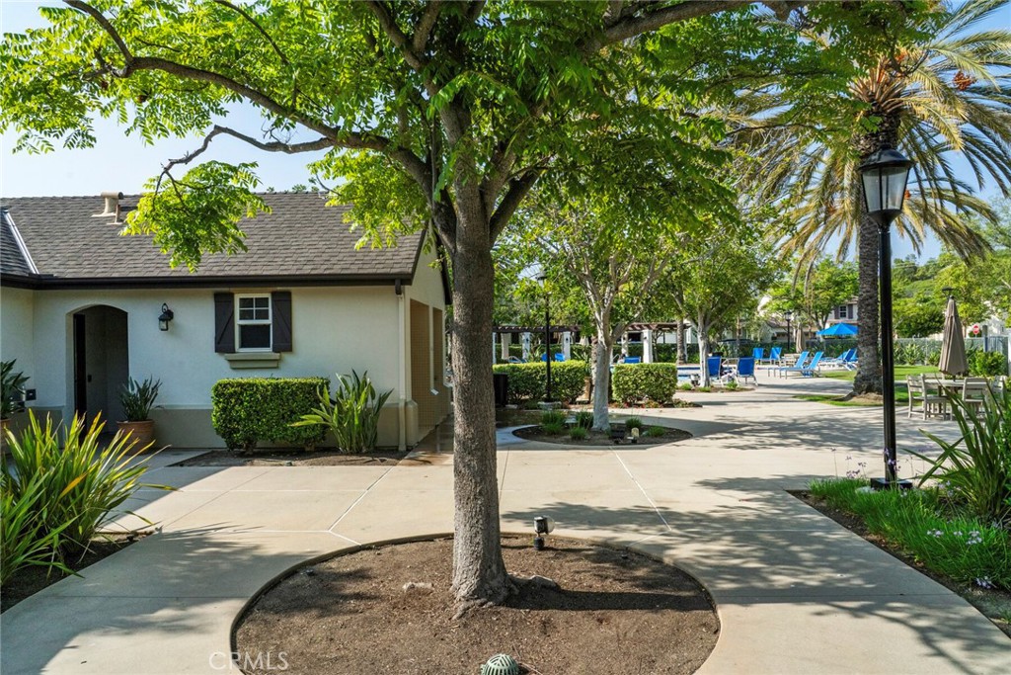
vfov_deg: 53.1
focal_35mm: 24
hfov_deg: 73.7
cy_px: 338
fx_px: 674
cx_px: 506
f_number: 13
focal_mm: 24
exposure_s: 1/1250
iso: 1000
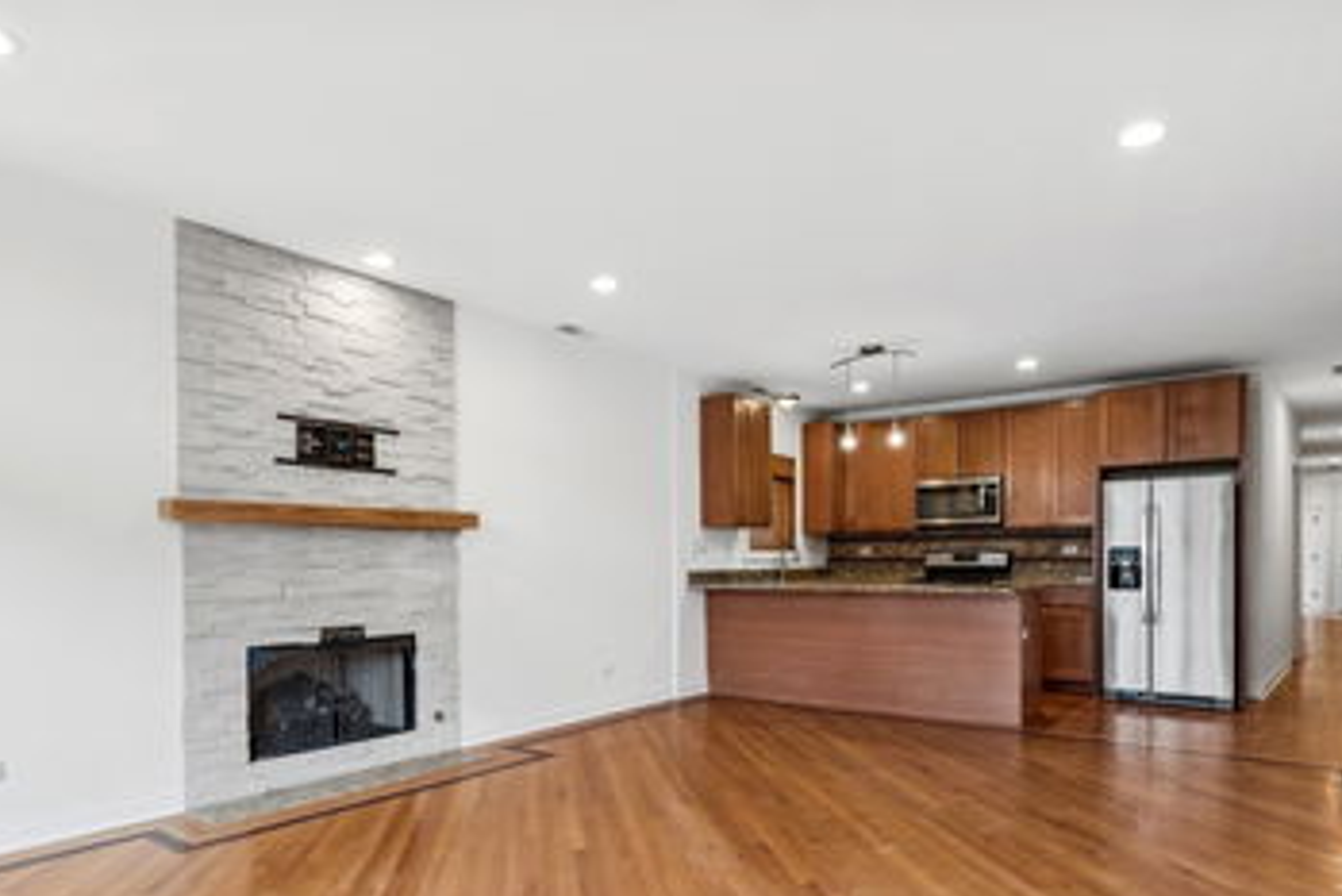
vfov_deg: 56.4
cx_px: 646
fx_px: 820
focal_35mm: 22
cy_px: 577
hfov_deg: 78.5
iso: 320
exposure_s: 1/20
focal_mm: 16
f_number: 8
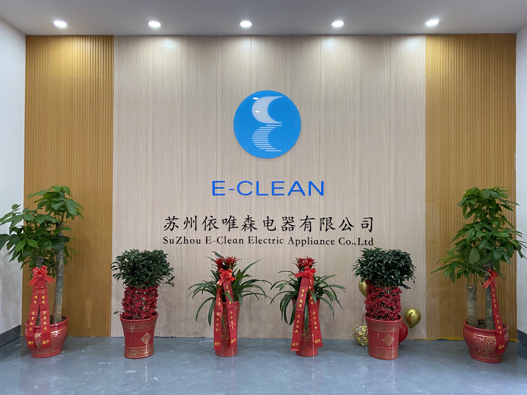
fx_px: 396
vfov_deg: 53.1
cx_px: 264
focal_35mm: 26
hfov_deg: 67.3
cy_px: 198
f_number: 1.8
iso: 100
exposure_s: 1/50
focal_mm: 4.25
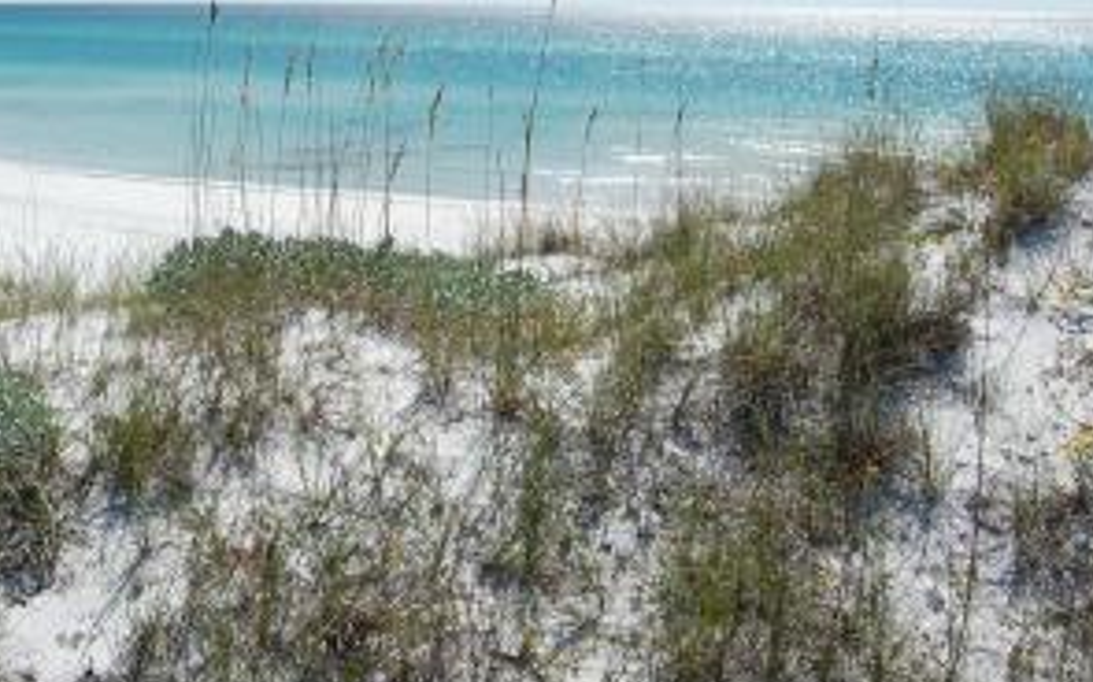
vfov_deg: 24.3
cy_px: 271
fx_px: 1578
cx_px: 285
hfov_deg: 37.4
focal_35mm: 53
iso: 200
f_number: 11
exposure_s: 1/400
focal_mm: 20
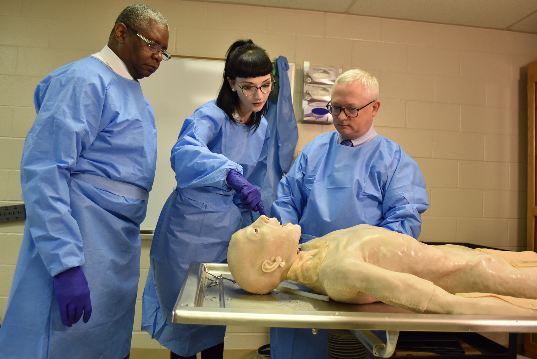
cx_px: 268
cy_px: 180
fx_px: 493
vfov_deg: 40.0
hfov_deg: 57.2
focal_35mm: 33
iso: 400
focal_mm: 22
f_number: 4
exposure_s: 1/60
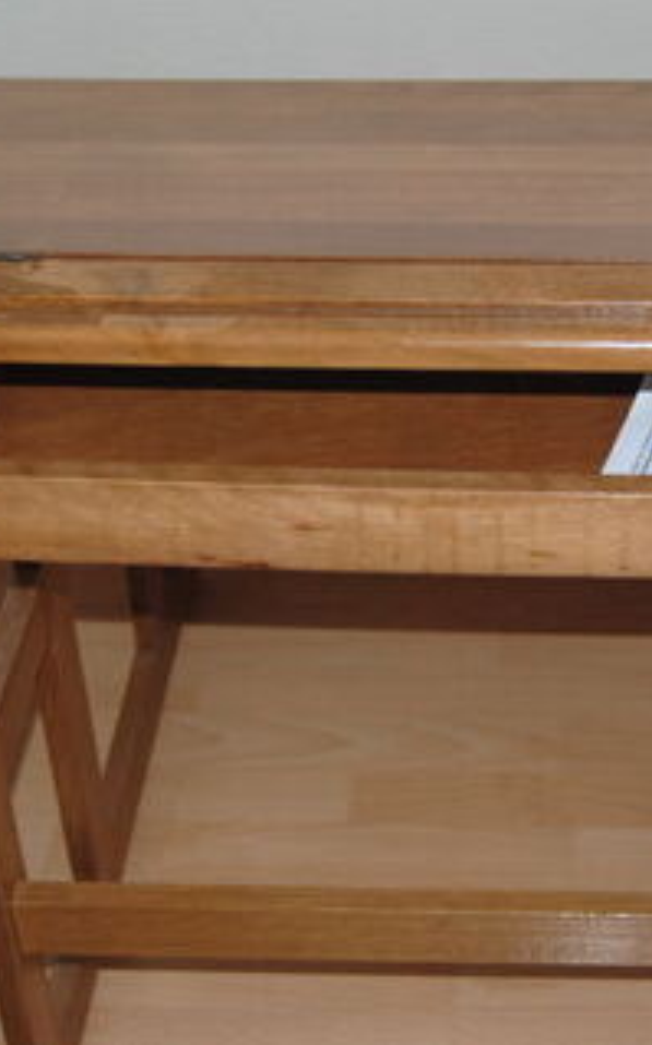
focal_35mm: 81
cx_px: 478
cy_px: 521
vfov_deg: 25.6
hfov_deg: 16.1
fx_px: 2299
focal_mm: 35
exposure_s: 1/60
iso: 200
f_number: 4.5
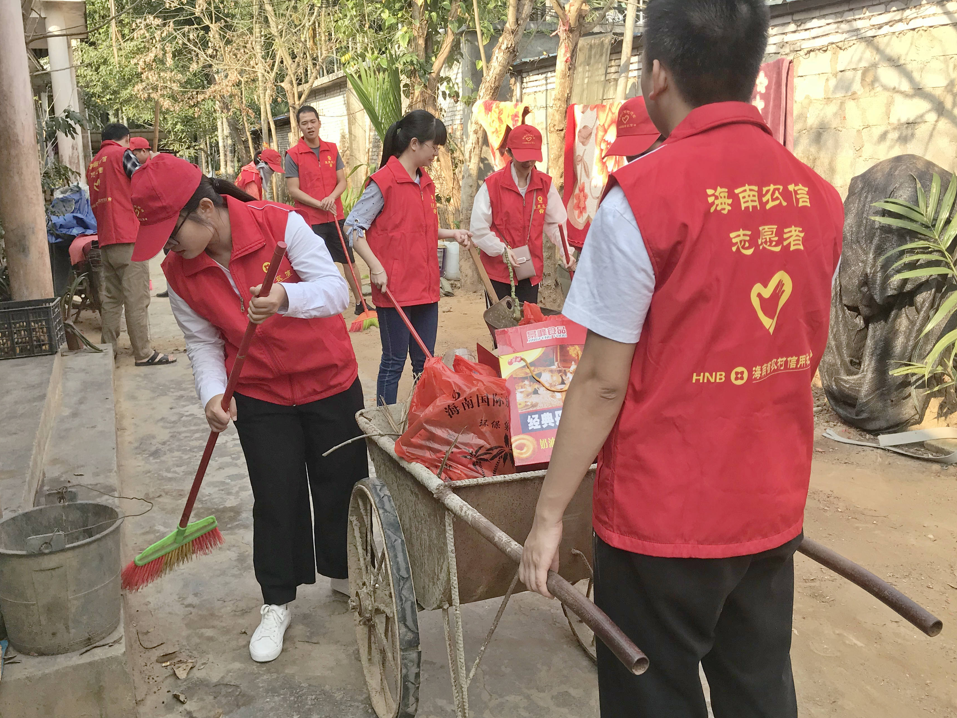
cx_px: 450
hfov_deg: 55.3
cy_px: 332
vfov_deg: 42.9
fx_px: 912
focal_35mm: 33
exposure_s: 1/451
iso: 20
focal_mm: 3.99
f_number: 1.8
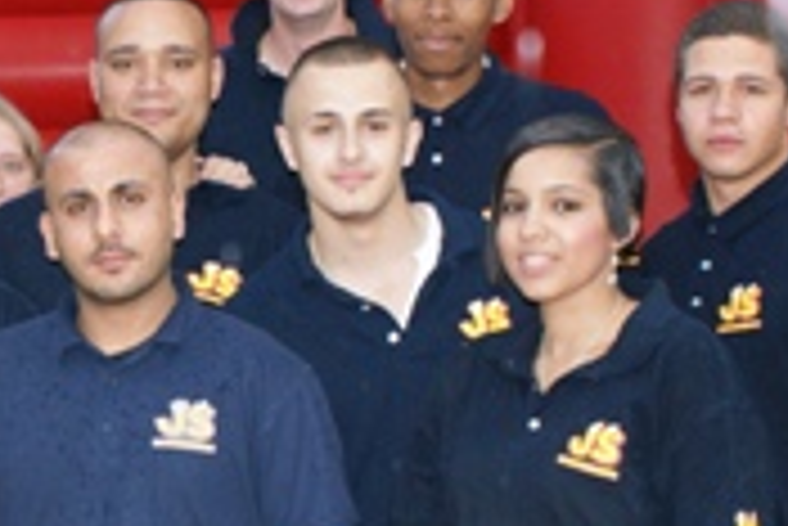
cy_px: 285
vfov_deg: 11.9
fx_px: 2519
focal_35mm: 115
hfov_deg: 17.3
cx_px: -14
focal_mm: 30
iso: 400
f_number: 5
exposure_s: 1/60
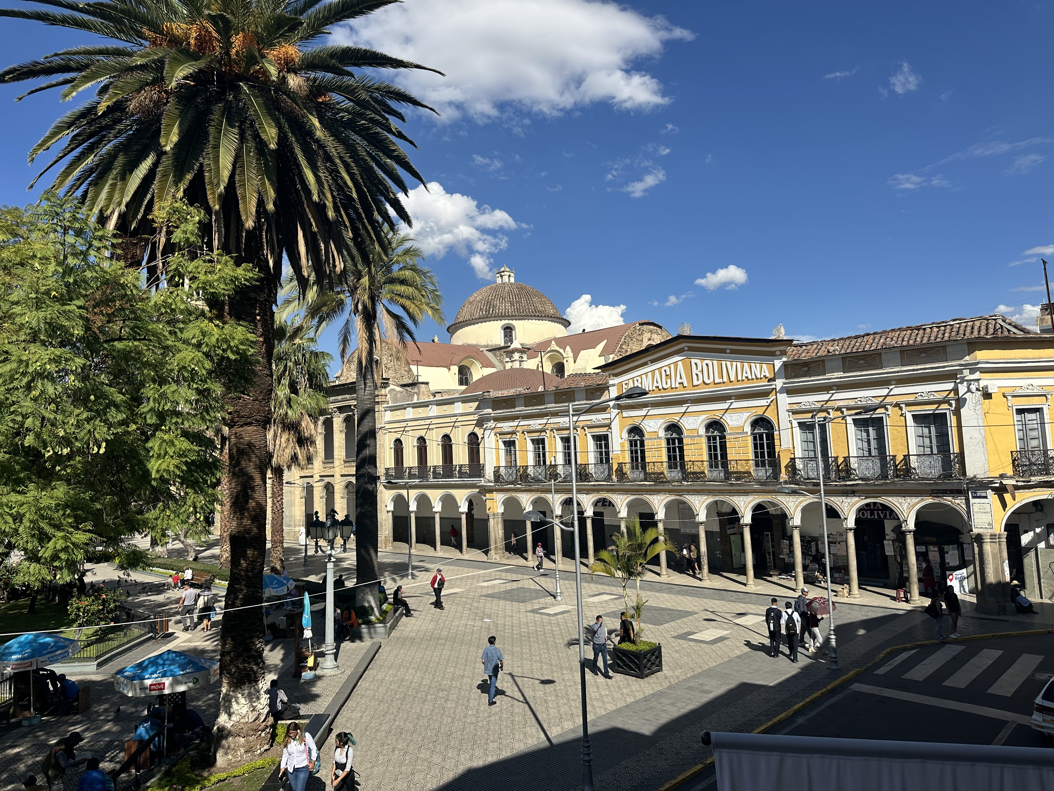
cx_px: 527
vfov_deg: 56.8
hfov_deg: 71.6
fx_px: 731
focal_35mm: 24
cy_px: 396
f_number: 1.78
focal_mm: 6.86
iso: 80
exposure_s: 1/5848
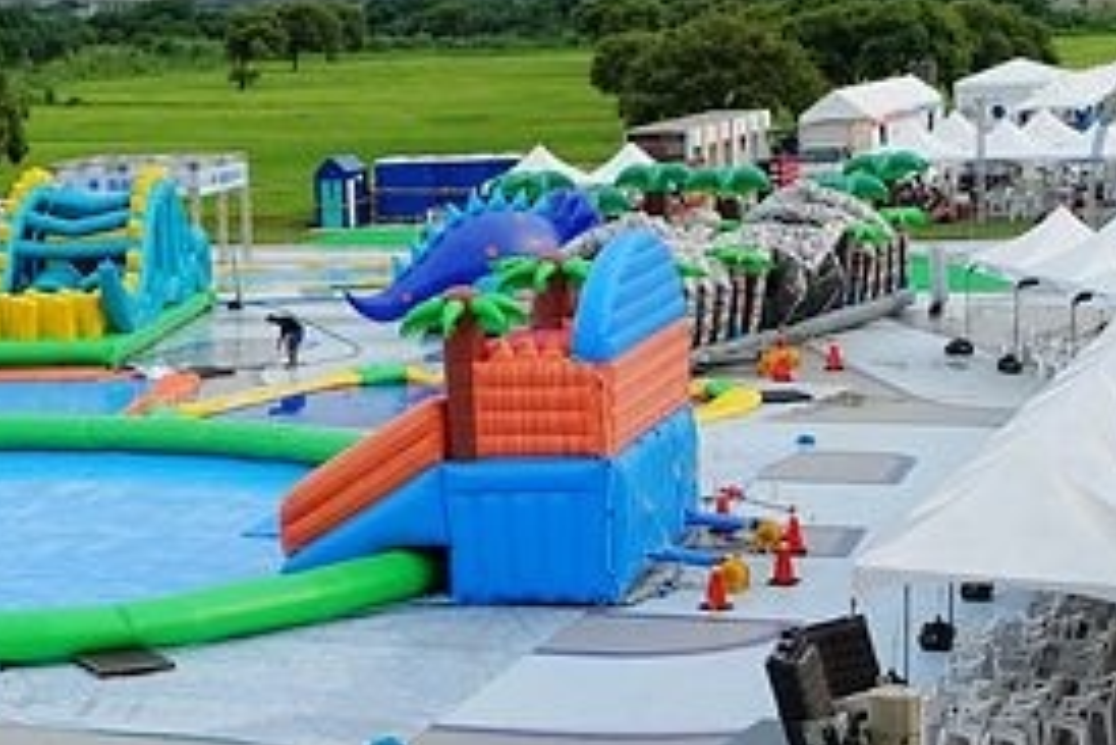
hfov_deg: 22.1
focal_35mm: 90
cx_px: 118
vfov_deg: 15.2
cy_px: 409
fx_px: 2791
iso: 125
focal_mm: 14.1
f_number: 4
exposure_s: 1/200
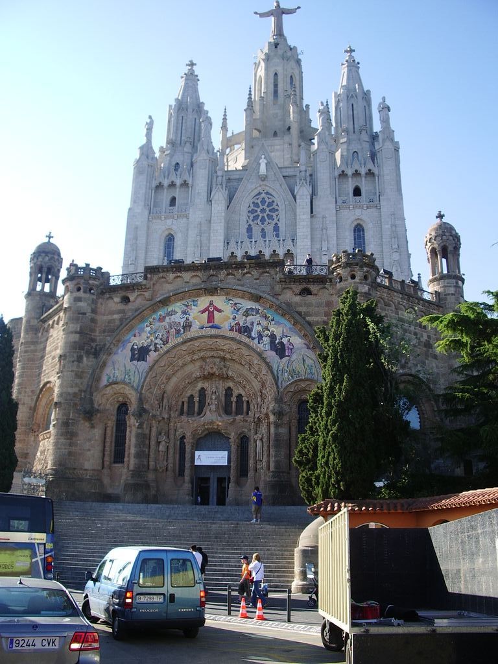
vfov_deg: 52.6
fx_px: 671
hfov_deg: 40.7
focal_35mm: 35
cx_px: 249
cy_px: 332
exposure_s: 1/125
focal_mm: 5.8
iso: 50
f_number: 4.3
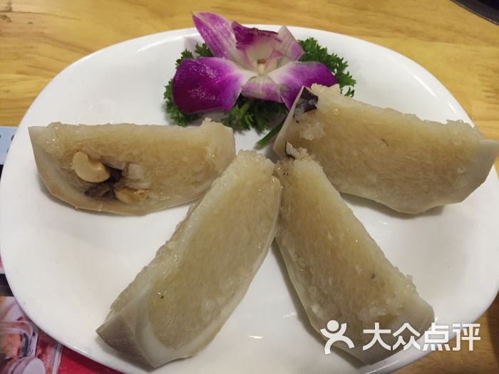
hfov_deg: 61.7
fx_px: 418
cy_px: 187
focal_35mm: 29
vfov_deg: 48.2
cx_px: 250
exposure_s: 1/33
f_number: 2.2
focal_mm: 4.15
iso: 320
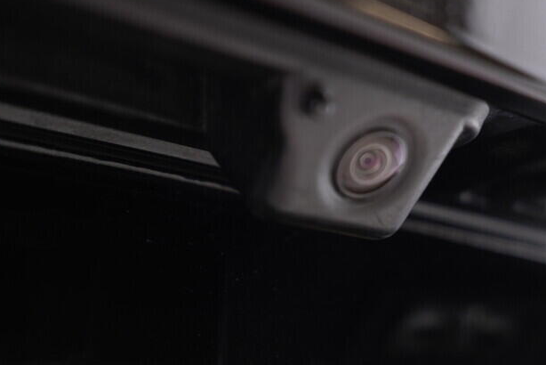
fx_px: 910
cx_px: 371
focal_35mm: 60
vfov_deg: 22.6
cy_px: 220
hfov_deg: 33.1
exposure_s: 1/40
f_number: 2.8
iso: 250
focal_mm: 24
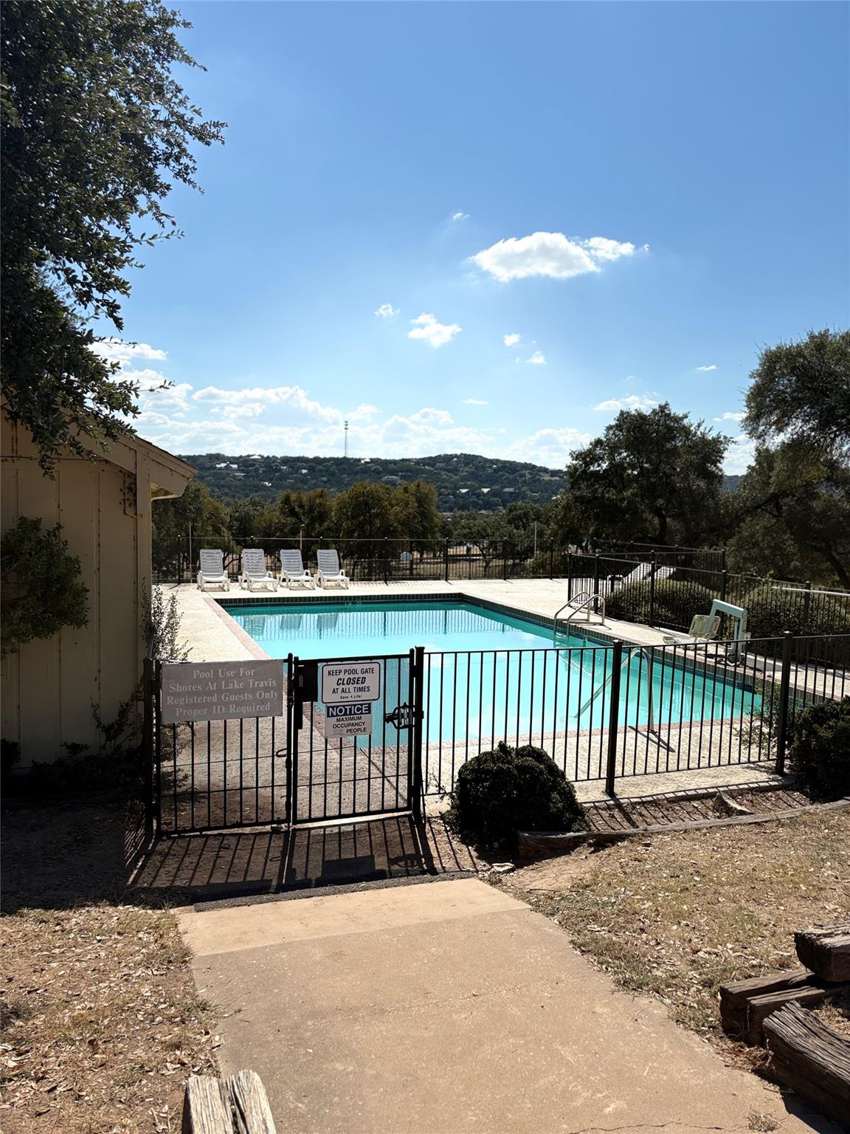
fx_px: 851
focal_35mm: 26
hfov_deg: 53.1
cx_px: 425
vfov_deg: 67.3
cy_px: 567
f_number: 1.6
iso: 50
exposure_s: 1/7813
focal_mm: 5.96
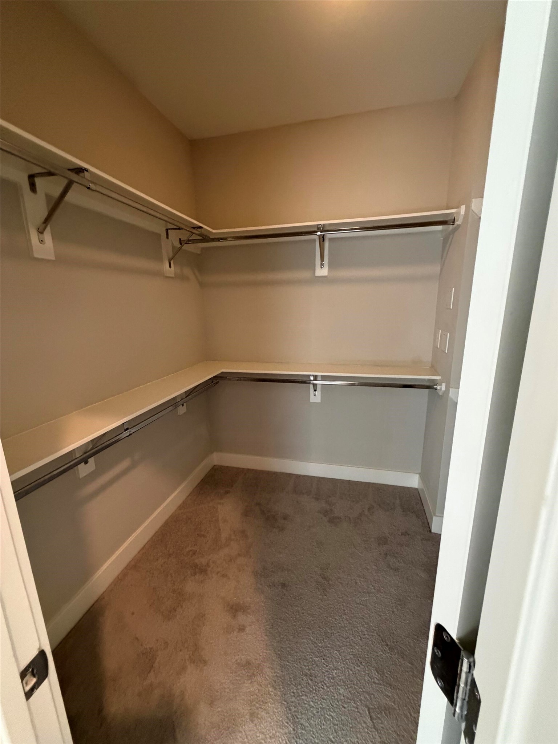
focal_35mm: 14
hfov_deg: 85.7
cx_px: 279
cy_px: 372
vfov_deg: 102.1
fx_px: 301
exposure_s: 1/60
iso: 640
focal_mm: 2.22
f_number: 2.2
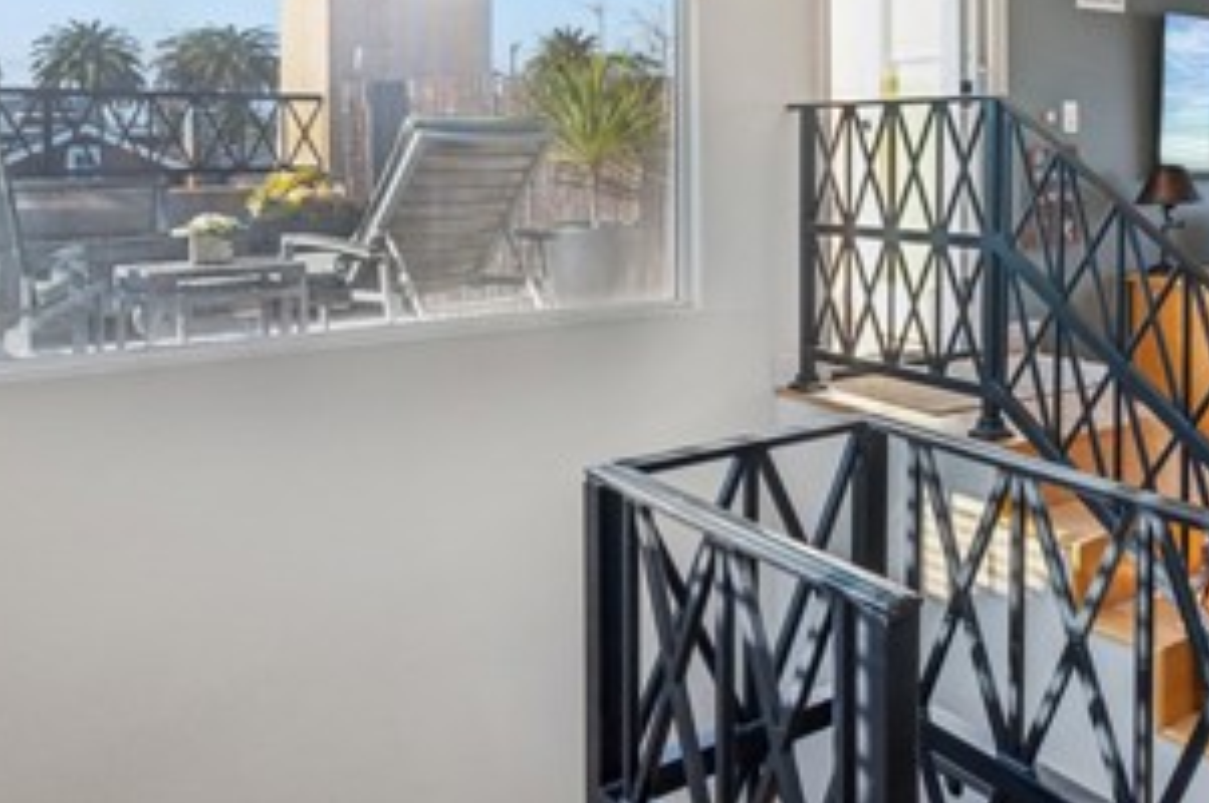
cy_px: 185
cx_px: 972
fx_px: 1141
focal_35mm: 34
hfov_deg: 52.2
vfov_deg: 37.7
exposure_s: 1/40
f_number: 9
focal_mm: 16
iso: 200
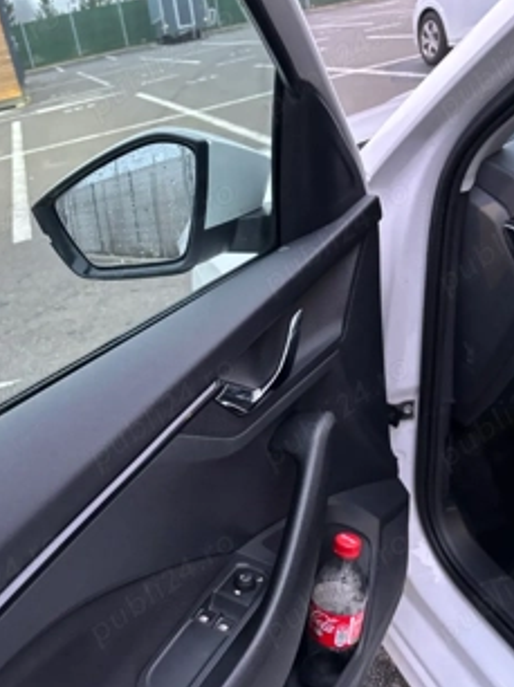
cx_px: 206
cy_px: 440
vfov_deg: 53.2
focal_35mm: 34
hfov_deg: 41.6
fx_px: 674
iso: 500
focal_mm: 5.96
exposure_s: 1/33
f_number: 1.6
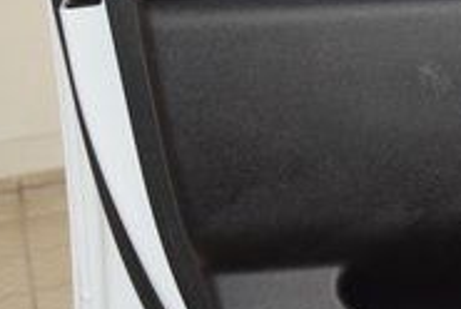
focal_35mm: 114
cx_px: 738
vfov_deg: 12.0
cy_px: 19
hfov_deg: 16.1
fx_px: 1462
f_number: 3.5
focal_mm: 22
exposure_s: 1/125
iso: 1400
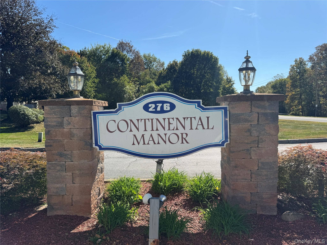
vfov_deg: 56.8
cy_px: 122
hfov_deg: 71.6
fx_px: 227
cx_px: 164
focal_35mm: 24
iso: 80
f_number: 1.78
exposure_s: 1/4310
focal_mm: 6.76
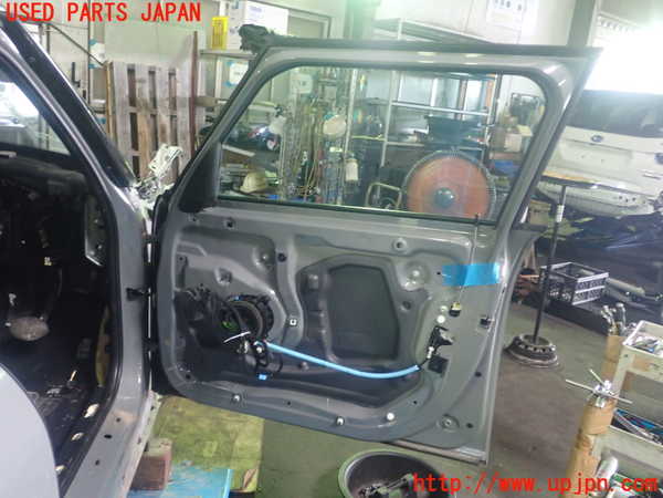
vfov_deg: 46.8
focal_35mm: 30
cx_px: 332
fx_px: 575
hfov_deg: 60.0
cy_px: 249
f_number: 2.3
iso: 400
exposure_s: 1/30
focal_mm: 5.4
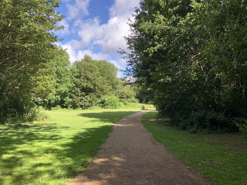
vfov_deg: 49.7
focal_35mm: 28
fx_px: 200
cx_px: 124
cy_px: 92
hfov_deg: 63.4
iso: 20
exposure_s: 1/527
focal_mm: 3.99
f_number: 1.8
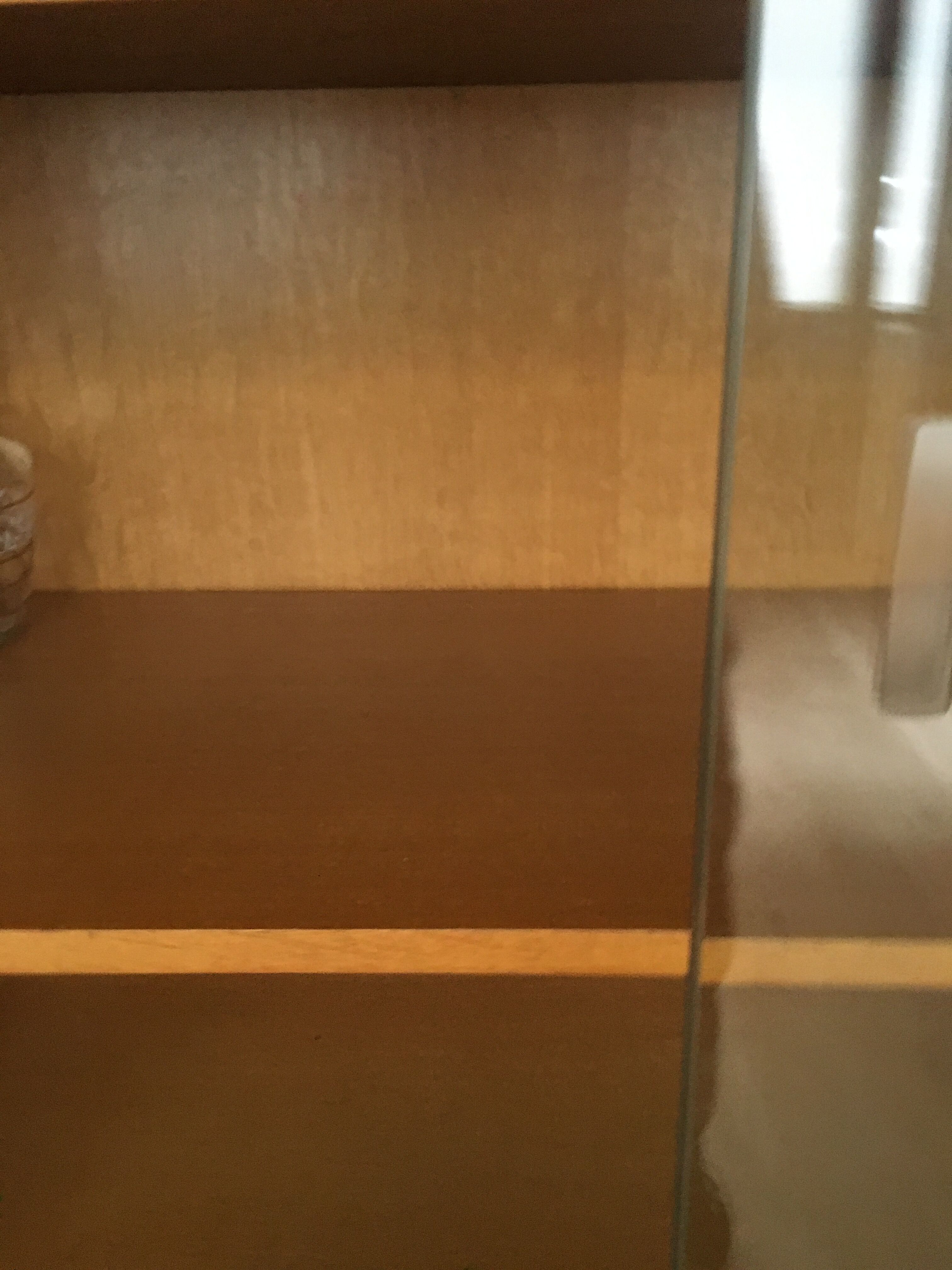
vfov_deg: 61.7
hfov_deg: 48.2
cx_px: 476
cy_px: 635
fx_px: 1063
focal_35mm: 29
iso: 250
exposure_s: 1/17
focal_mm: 4.15
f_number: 2.2
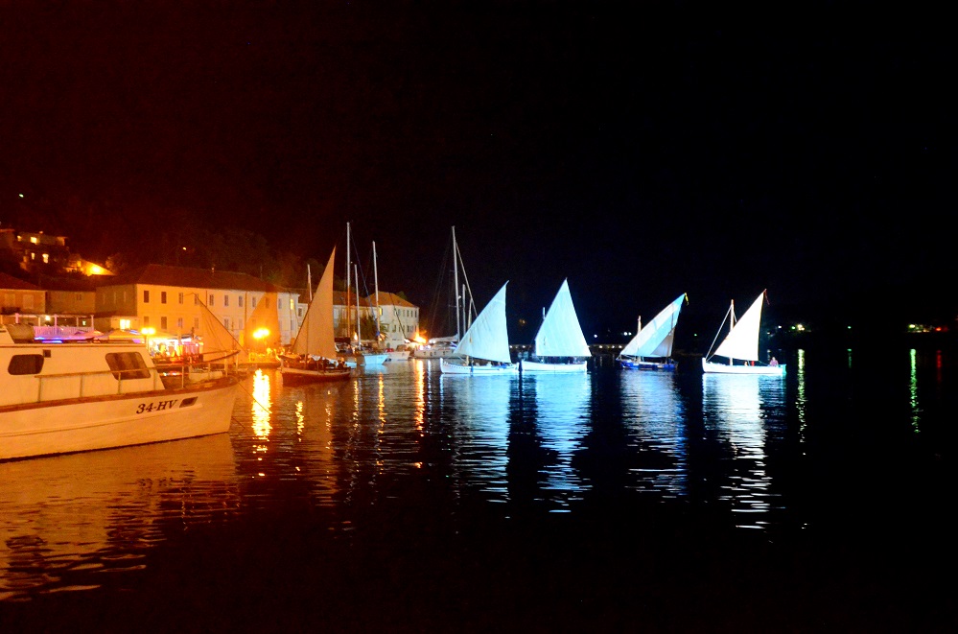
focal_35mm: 36
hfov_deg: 53.2
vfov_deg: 36.7
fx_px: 956
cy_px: 317
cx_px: 479
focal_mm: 24
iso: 6400
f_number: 4
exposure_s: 1/13
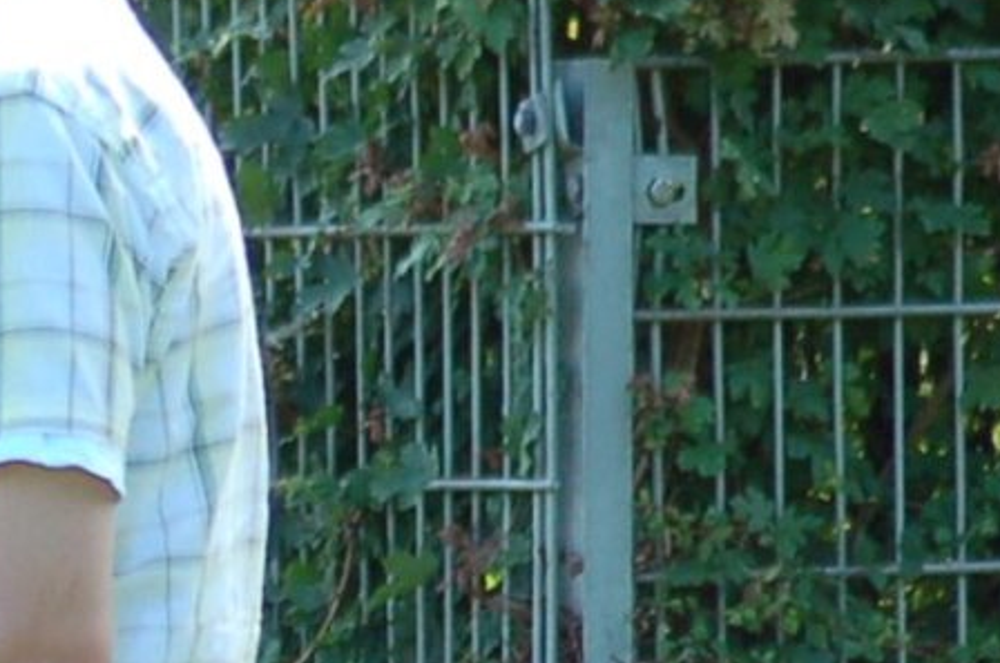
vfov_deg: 1.4
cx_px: -891
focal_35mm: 995
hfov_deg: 2.1
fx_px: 27602
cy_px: 882
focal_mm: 135
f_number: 4.5
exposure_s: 1/500
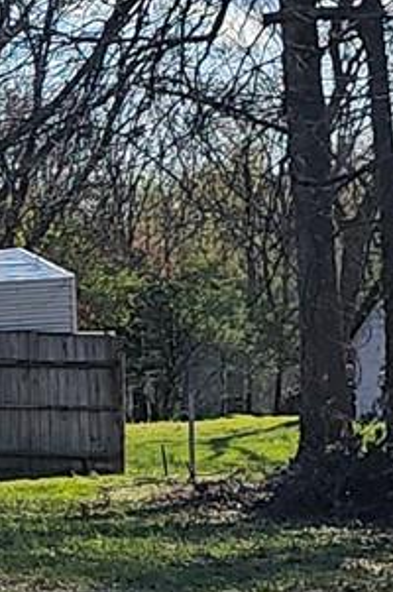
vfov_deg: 12.6
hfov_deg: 7.2
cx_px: -896
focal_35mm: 163
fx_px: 2675
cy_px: 311
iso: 10
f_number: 1.7
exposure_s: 1/767
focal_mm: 6.3
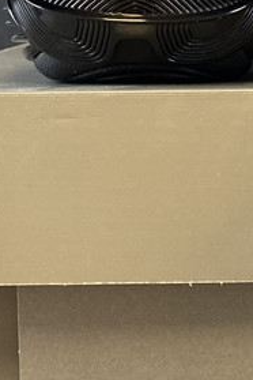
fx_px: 1022
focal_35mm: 97
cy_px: 41
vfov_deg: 20.6
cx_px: 303
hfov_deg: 13.7
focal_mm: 4.25
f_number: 1.8
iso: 100
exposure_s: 1/50
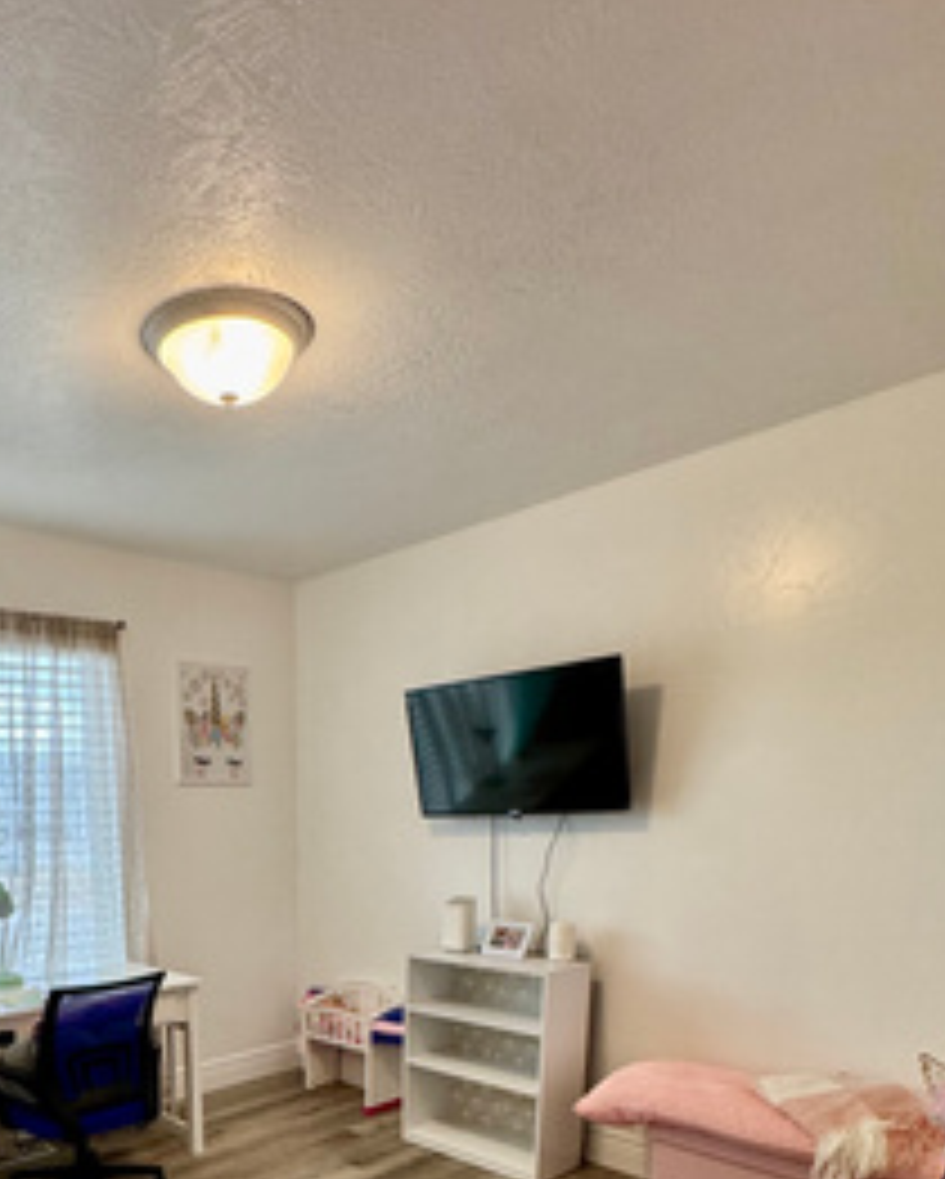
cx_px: 234
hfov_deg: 54.2
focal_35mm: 25
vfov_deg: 60.8
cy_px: 990
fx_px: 873
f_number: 2.2
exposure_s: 1/120
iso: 200
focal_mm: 2.22
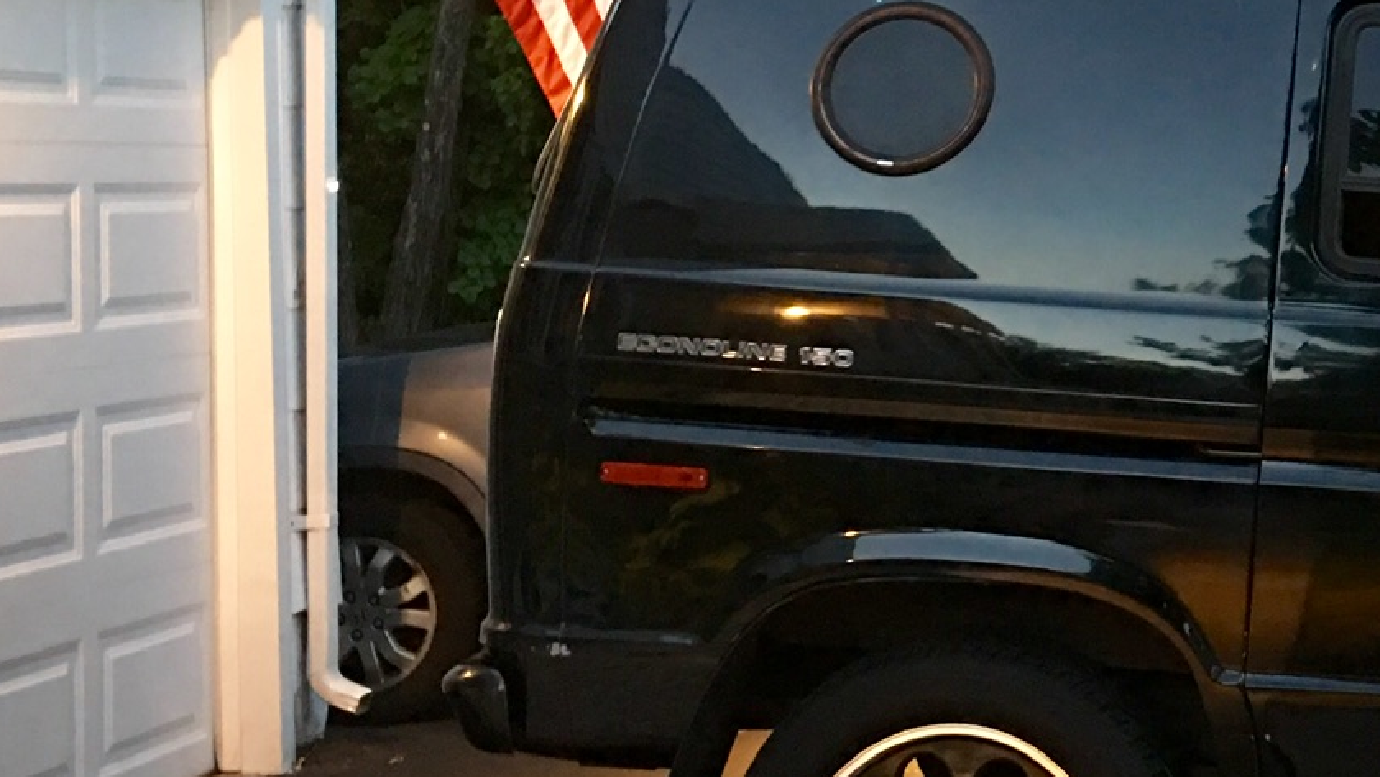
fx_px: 2818
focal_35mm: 77
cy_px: 102
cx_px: 1490
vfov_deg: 15.5
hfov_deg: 25.6
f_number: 2.2
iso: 64
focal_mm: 4.15
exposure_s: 1/4
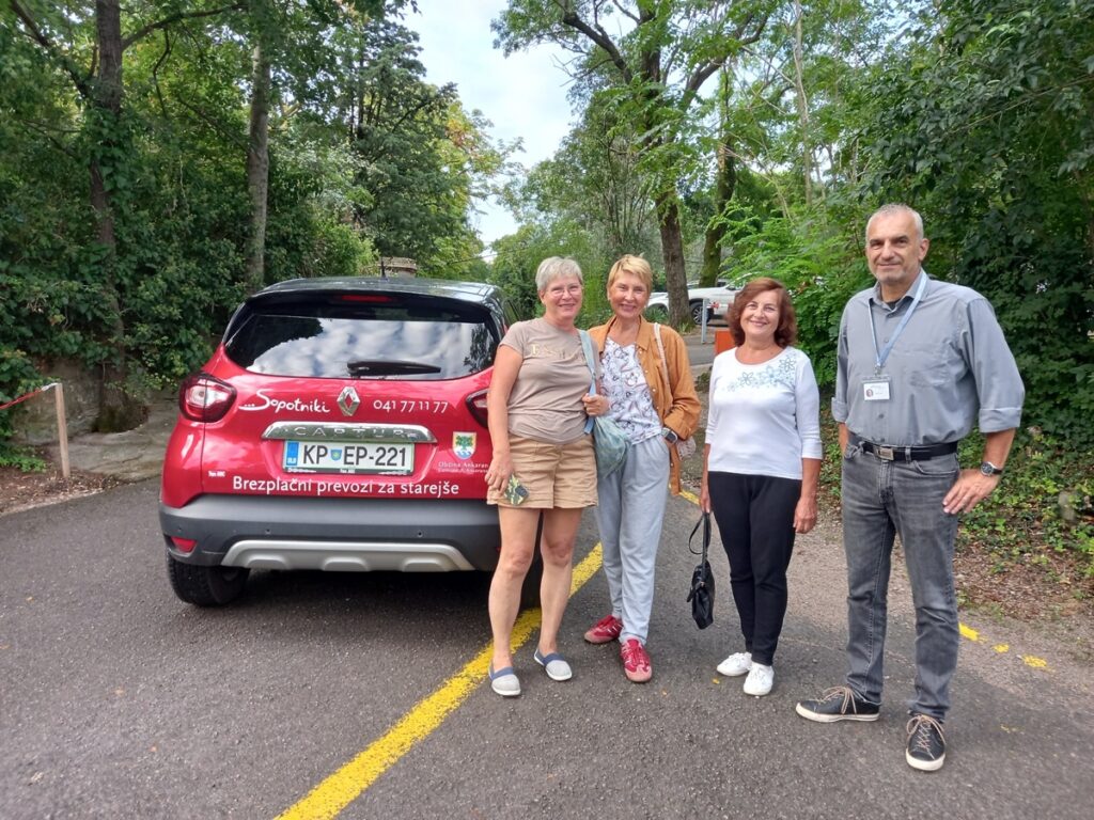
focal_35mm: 25
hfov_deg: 69.4
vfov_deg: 54.9
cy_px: 410
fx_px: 790
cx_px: 547
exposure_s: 1/50
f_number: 2
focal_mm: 4.6
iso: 40
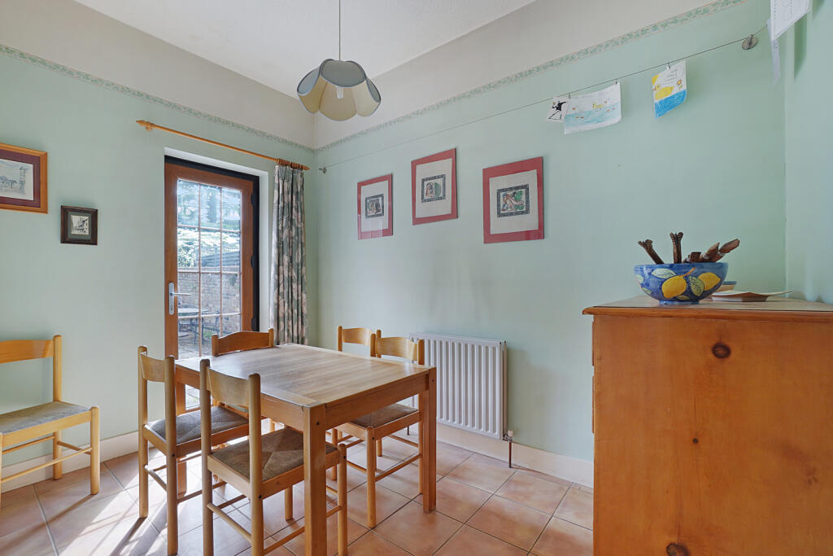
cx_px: 416
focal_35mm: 15
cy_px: 278
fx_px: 347
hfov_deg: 100.4
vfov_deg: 77.3
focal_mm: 10
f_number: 9
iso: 200
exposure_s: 1/20
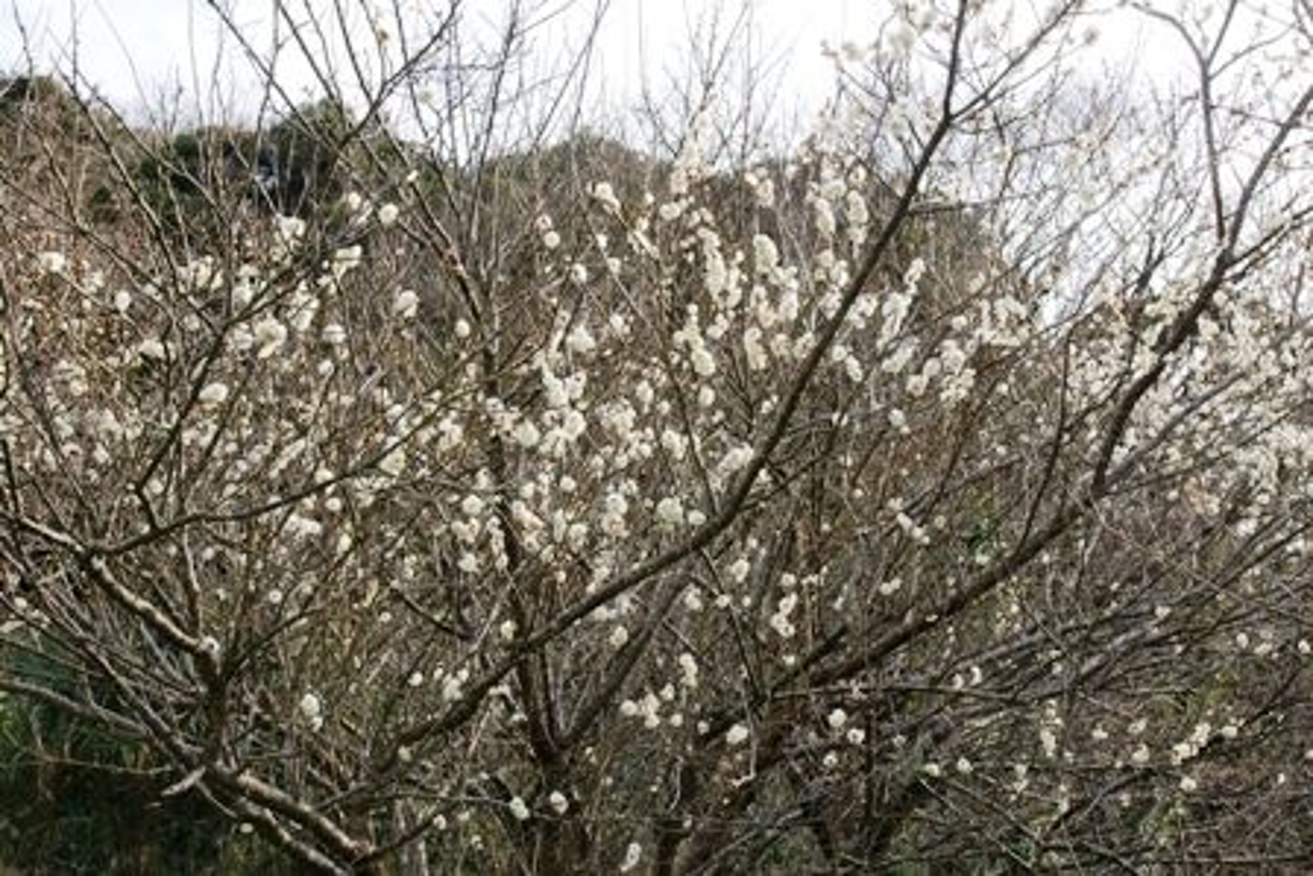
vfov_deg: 34.2
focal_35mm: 39
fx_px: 1423
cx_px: 656
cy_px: 438
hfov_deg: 49.5
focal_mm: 26
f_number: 10
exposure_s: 1/80
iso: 200
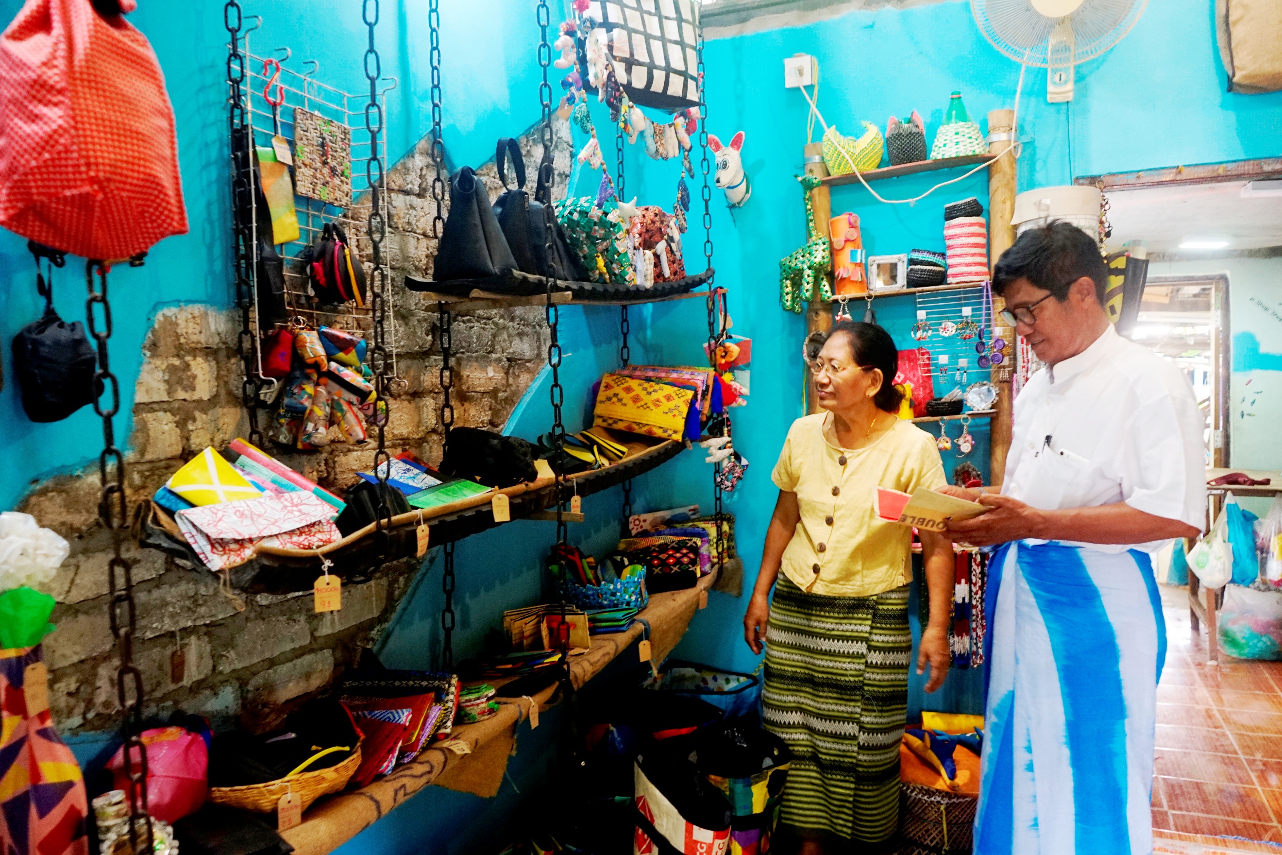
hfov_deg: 65.5
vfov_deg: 46.4
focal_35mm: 28
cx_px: 641
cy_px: 428
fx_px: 997
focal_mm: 28
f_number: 3.5
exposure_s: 1/40
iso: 1250
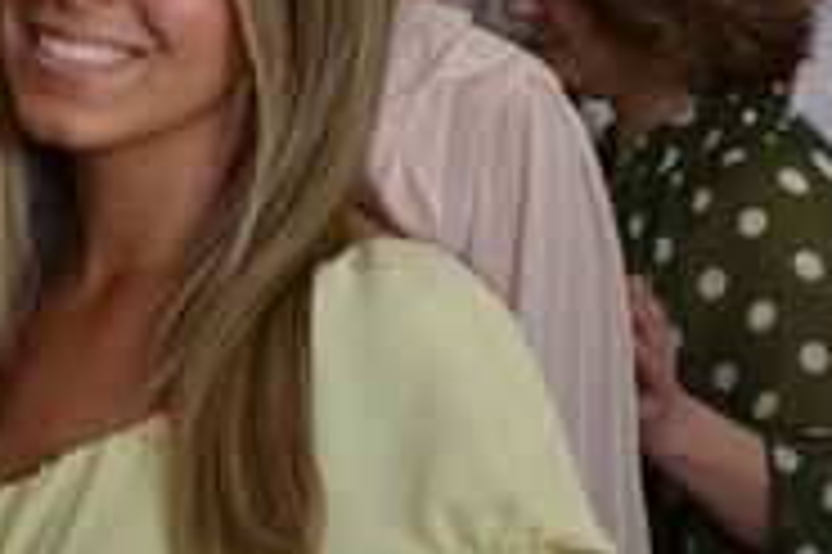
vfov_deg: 6.9
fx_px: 4618
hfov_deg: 10.1
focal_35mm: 200
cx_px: -232
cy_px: 225
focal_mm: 40
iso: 1400
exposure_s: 1/500
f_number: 5.3
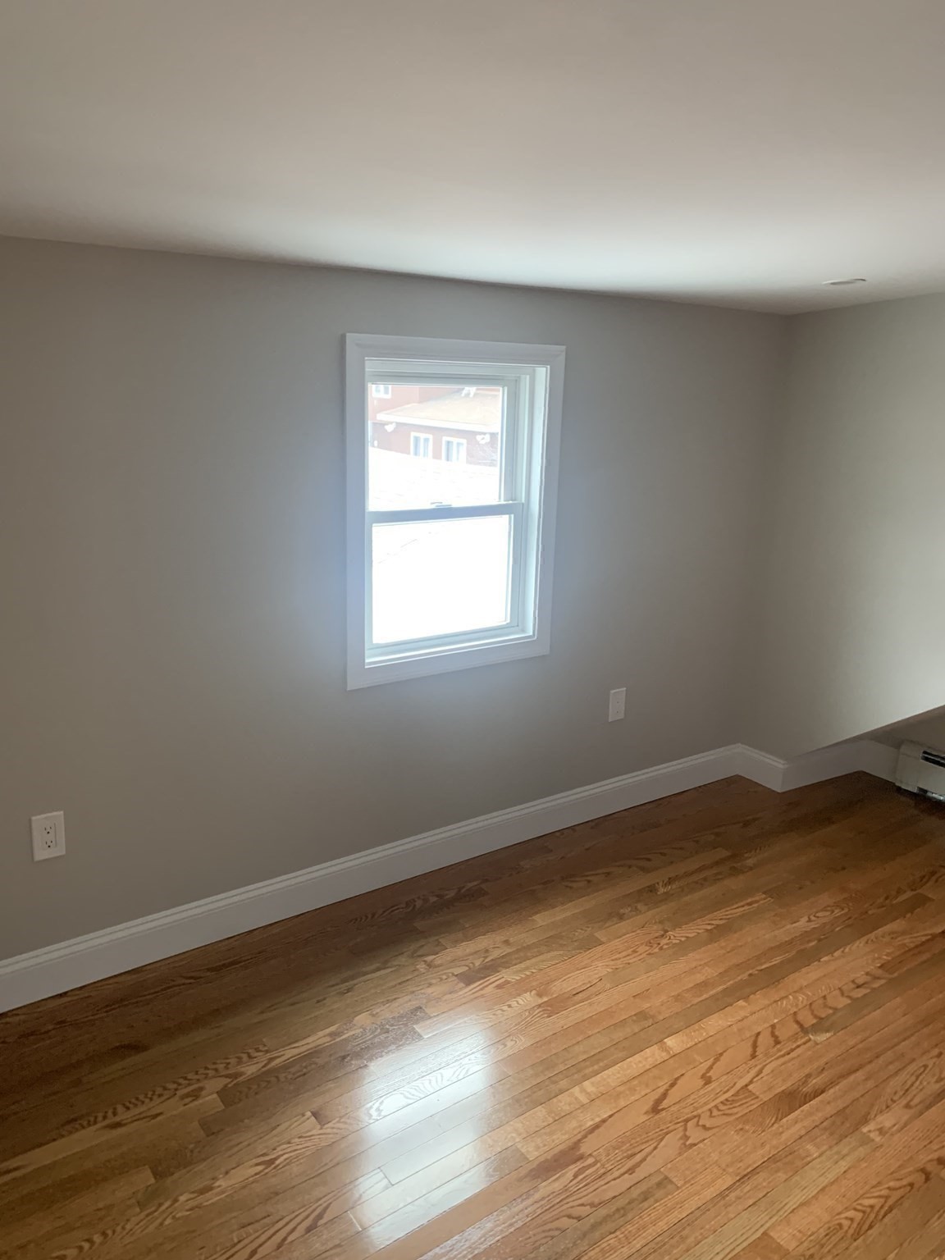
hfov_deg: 53.1
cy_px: 630
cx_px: 472
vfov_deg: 67.3
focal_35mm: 26
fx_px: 946
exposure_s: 1/60
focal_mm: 4.25
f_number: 1.8
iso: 160
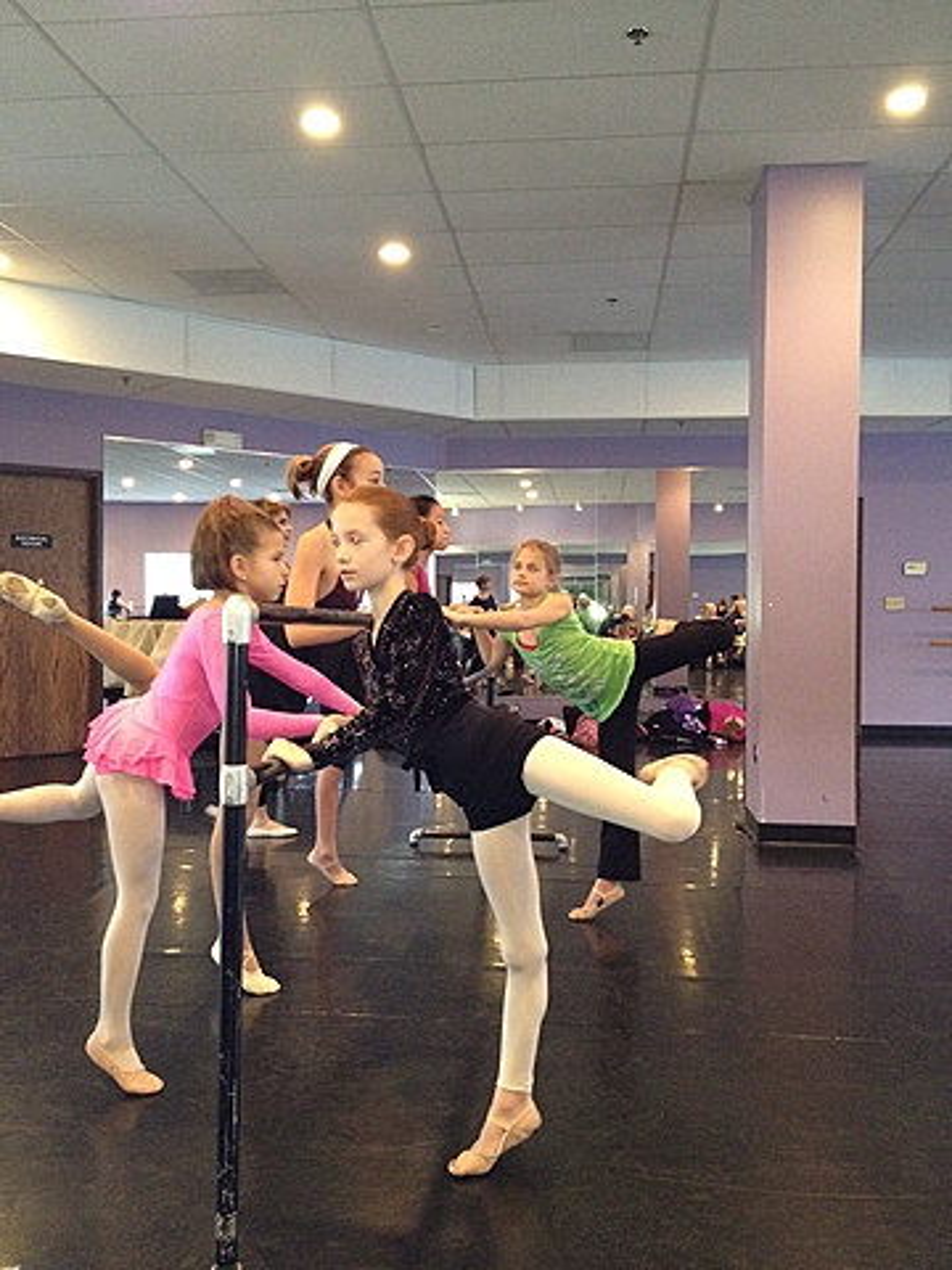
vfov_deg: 52.6
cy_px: 635
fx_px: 1283
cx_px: 476
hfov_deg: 40.7
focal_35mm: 35
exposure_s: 1/20
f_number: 2.4
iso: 400
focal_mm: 4.28
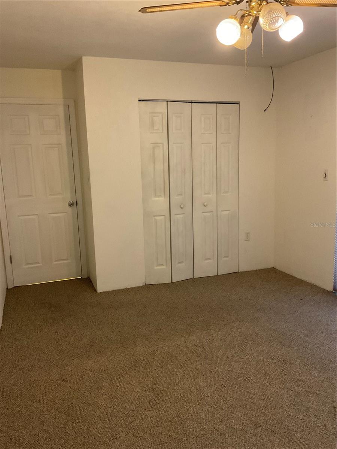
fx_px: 376
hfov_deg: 48.2
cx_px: 168
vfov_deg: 61.7
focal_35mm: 29
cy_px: 224
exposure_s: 1/40
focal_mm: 3
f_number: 1.8
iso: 320
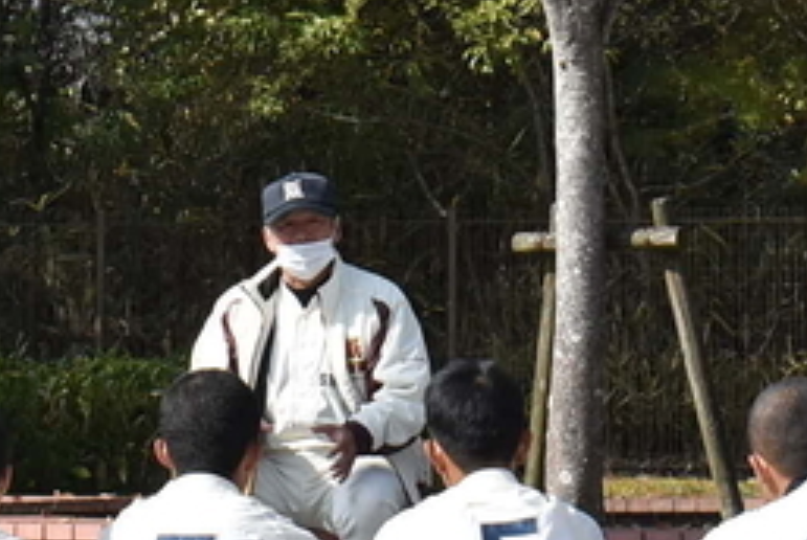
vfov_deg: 5.7
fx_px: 5341
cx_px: 273
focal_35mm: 238
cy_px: -267
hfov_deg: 8.6
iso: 400
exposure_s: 1/1600
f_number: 6.3
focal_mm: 34
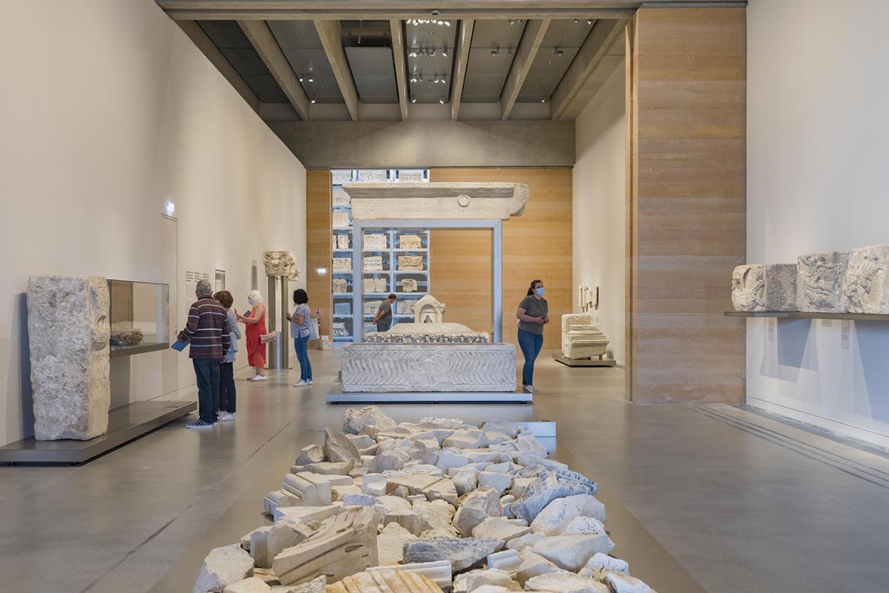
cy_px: 311
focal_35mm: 35
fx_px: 864
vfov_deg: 37.9
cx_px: 438
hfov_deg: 54.4
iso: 1000
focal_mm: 41.8
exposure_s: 1/20
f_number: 8
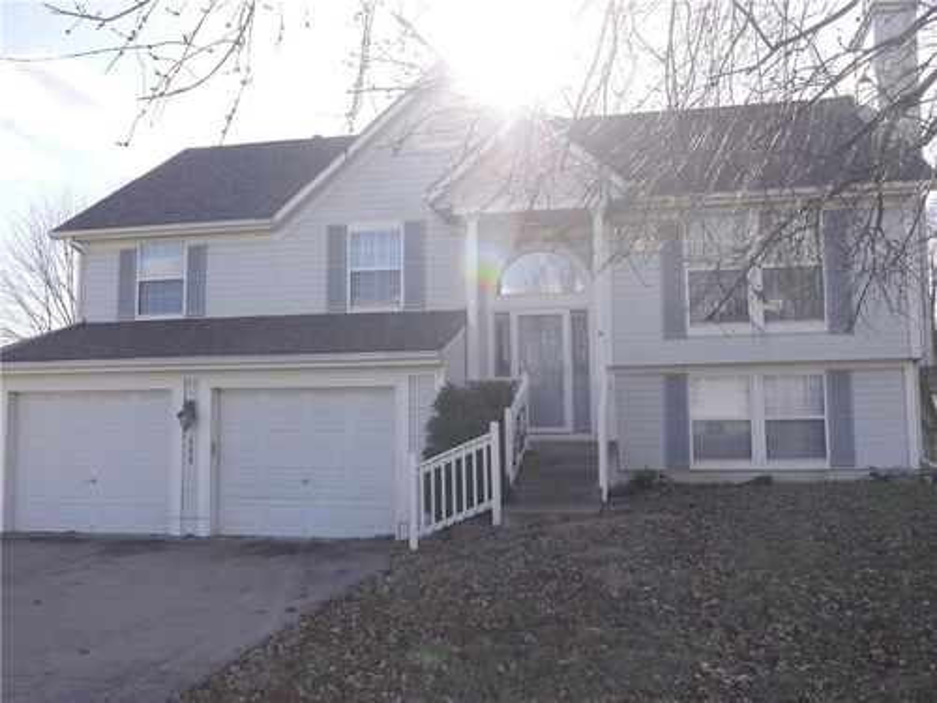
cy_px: 352
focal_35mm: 34
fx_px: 920
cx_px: 468
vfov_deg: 41.8
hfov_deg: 54.0
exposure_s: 1/250
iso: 160
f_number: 6.3
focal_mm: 17
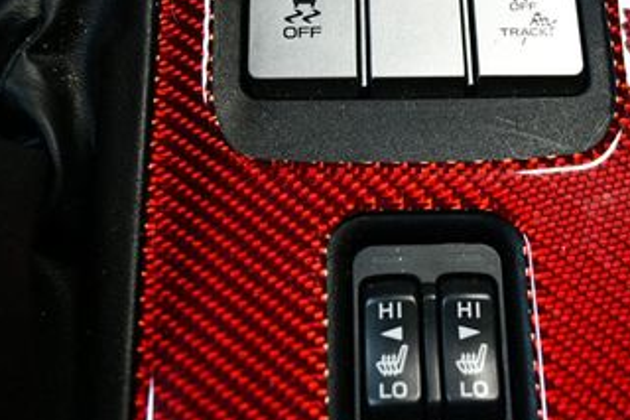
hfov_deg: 30.2
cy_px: 191
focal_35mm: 66
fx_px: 1154
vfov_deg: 20.6
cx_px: 449
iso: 3200
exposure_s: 1/80
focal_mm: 22
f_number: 3.8
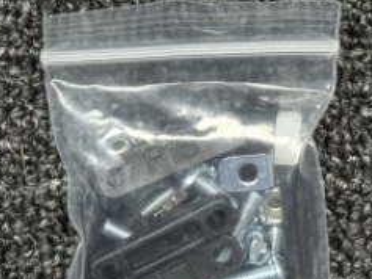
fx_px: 1849
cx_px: 191
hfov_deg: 11.5
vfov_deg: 8.5
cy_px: -78
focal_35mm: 172
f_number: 1.78
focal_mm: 6.76
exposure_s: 1/60
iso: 100
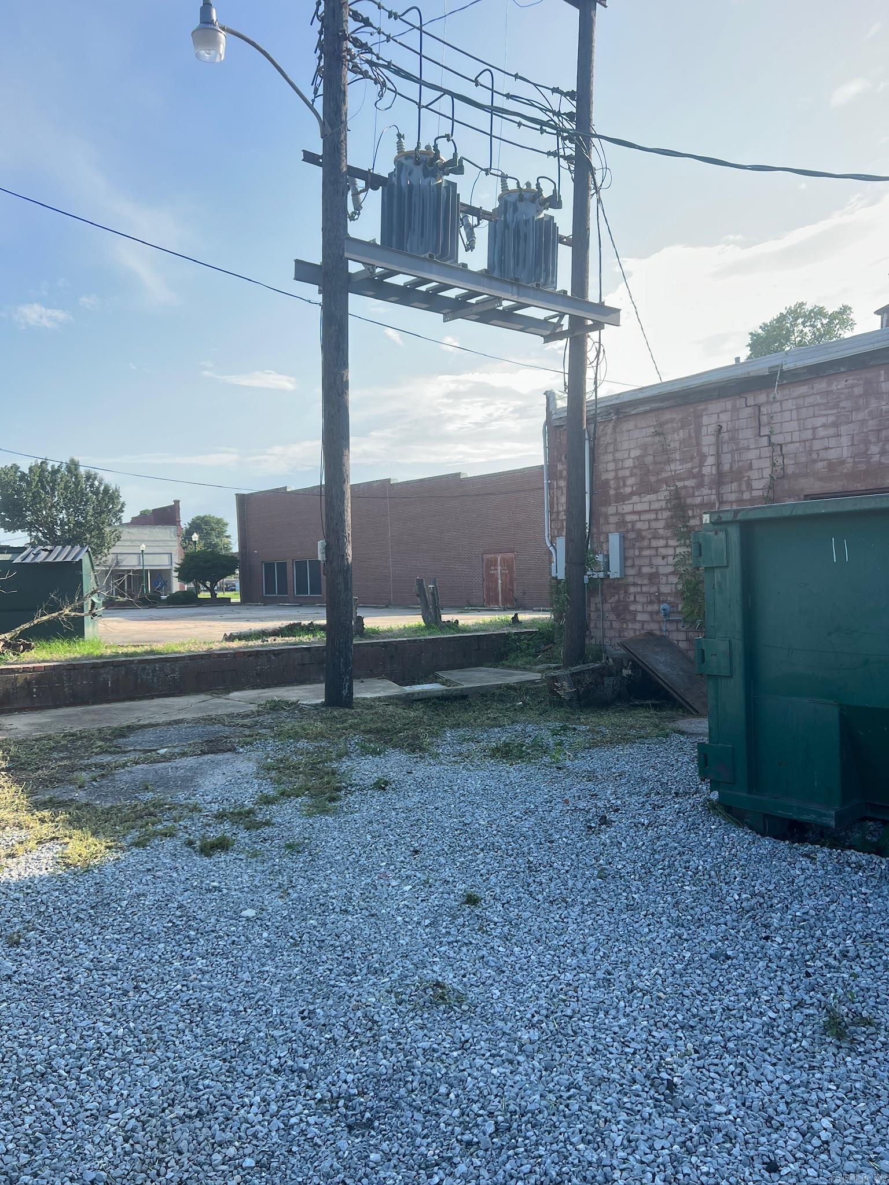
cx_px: 444
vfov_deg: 67.3
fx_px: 890
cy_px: 592
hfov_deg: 53.1
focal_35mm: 26
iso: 50
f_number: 1.5
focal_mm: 5.7
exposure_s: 1/780
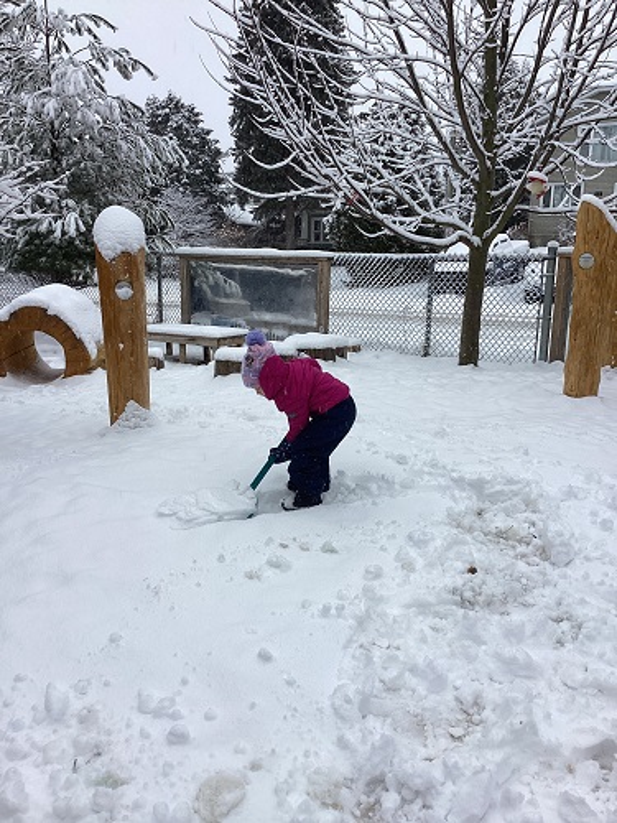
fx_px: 737
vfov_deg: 58.4
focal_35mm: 31
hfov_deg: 45.4
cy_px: 412
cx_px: 308
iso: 32
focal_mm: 3.3
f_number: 2.4
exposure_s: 1/100
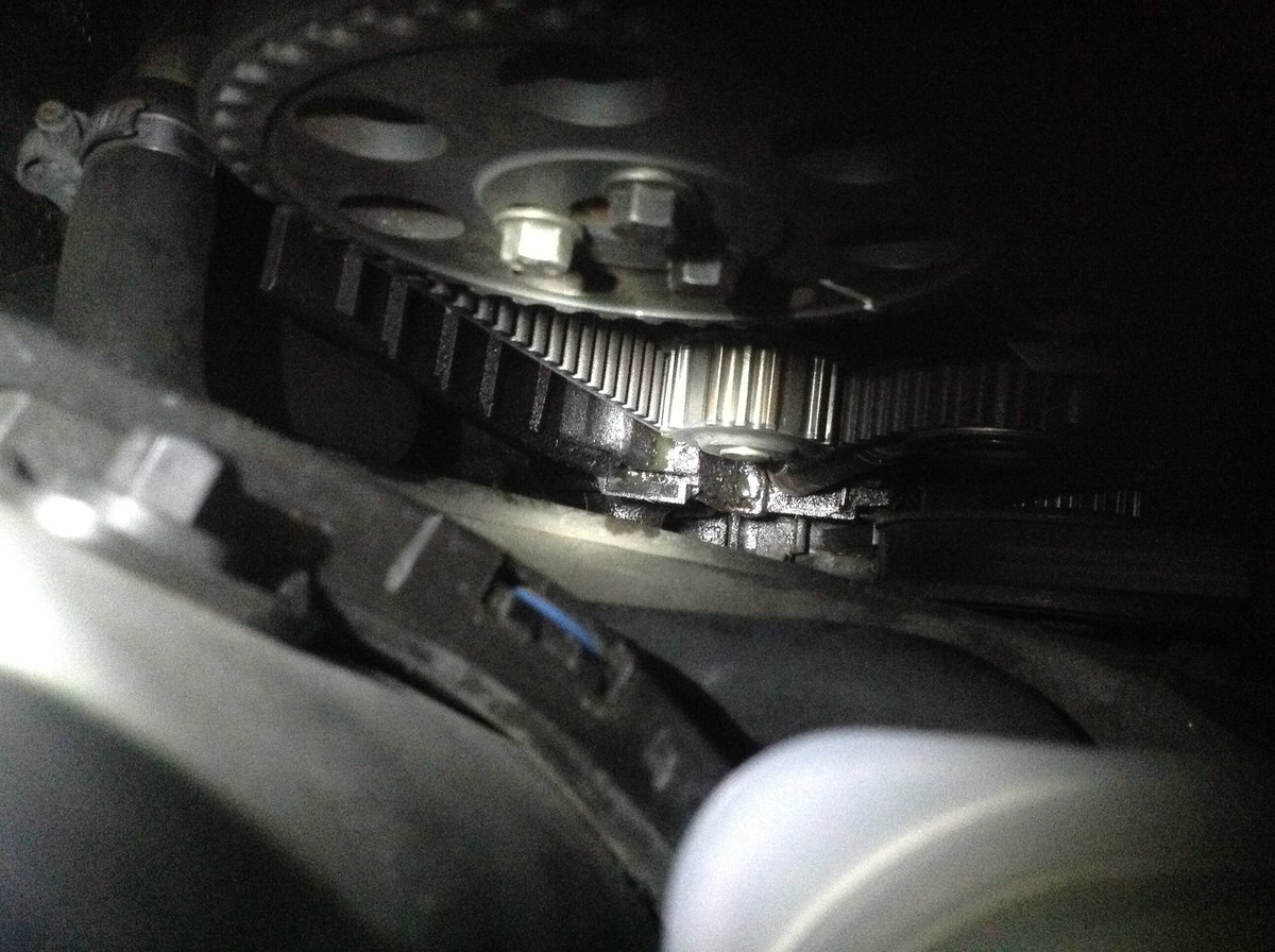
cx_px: 638
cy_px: 476
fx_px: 1287
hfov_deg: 52.7
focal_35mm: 35
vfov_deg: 40.6
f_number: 2.4
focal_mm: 4.28
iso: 800
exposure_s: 1/15
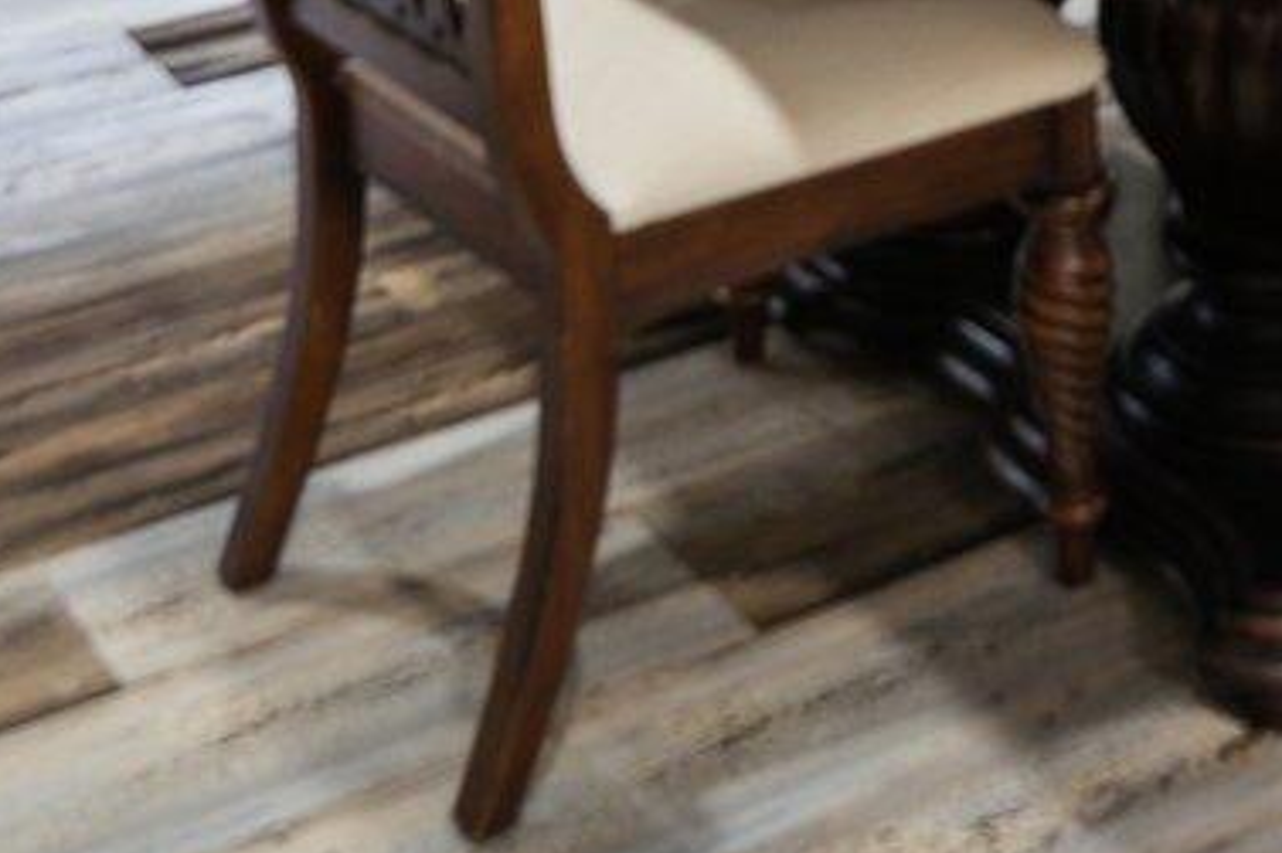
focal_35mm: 87
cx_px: 1289
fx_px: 3097
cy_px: -1055
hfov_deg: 22.5
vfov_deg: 12.8
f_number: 4.5
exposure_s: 1/13
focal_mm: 16
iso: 400
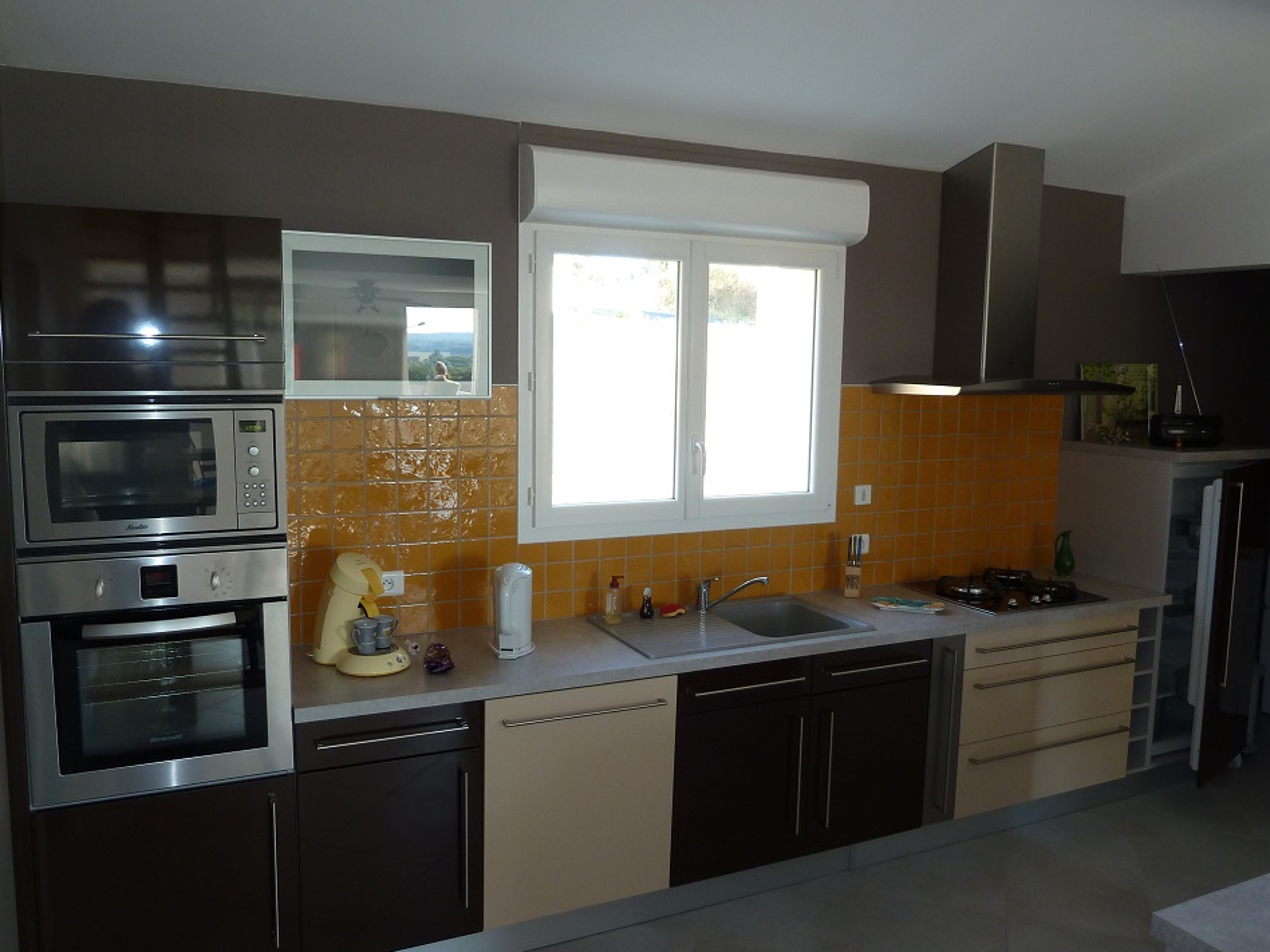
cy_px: 490
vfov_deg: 51.3
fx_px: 991
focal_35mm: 27
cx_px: 644
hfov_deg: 65.3
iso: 100
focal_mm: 4.1
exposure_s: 1/30
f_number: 3.3
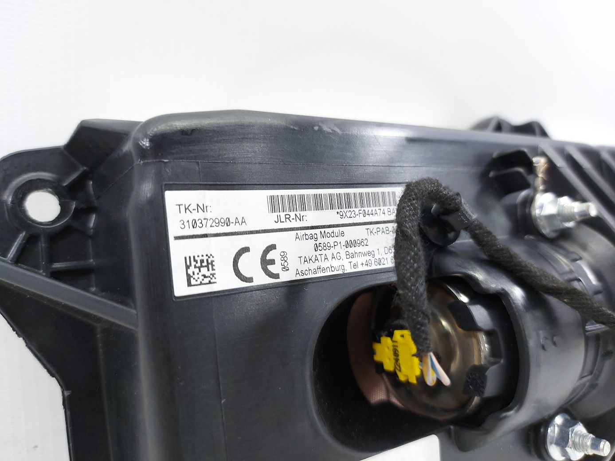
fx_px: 426
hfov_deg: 71.6
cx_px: 308
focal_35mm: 24
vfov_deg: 56.8
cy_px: 230
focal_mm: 5.23
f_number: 1.8
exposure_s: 1/50
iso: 80
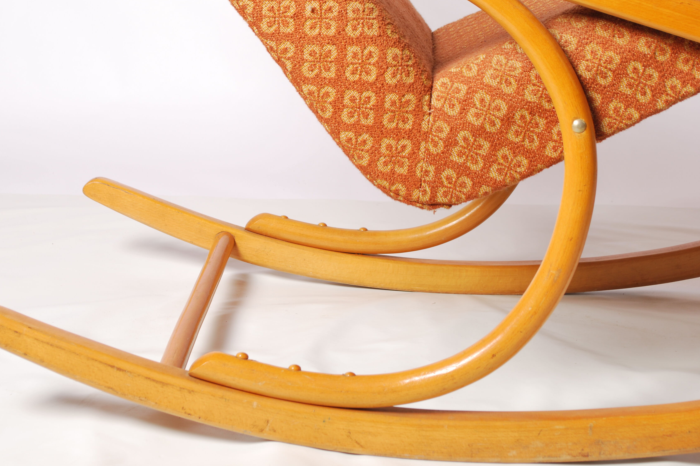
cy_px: 207
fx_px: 1478
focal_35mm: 76
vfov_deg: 17.9
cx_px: 298
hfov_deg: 26.6
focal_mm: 44
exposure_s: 1/100
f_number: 8
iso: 100
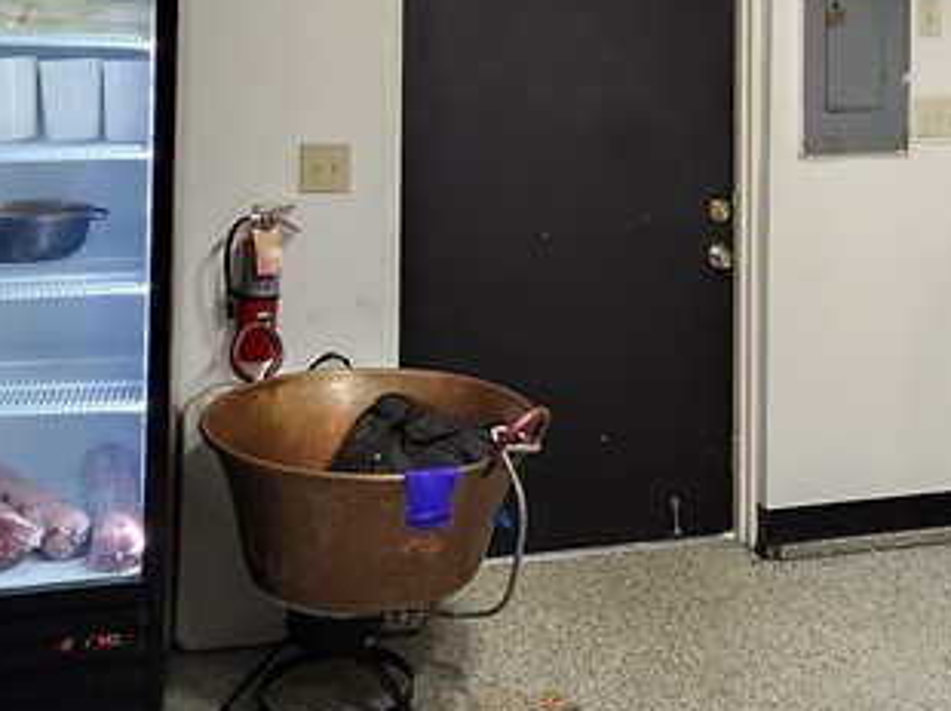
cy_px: -12
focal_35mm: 43
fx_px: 1180
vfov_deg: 30.9
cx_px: 577
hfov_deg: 43.6
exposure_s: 1/40
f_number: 2.2
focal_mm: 1.74
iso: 320
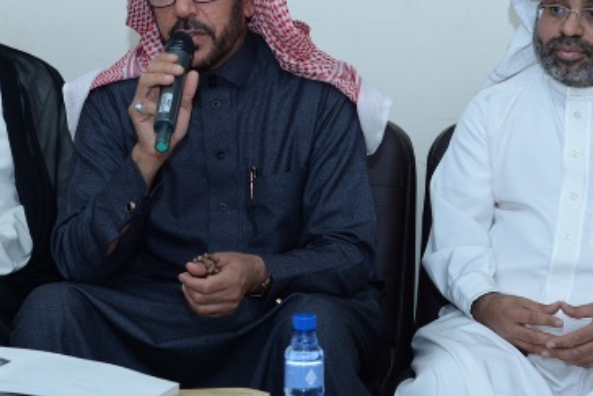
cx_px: 262
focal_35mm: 115
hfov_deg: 17.8
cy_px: 121
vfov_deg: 11.9
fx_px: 1895
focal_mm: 70
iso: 640
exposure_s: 1/100
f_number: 5.6
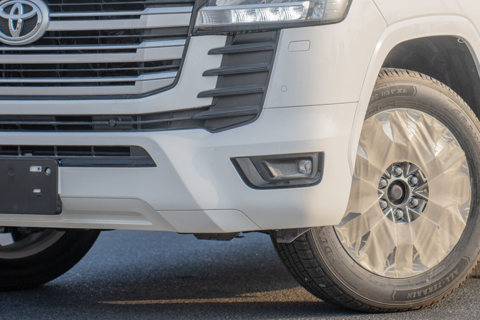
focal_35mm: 169
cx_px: 312
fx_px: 2254
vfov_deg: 8.1
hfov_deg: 12.1
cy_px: 46
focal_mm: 75
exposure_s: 1/1000
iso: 125
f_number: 2.8
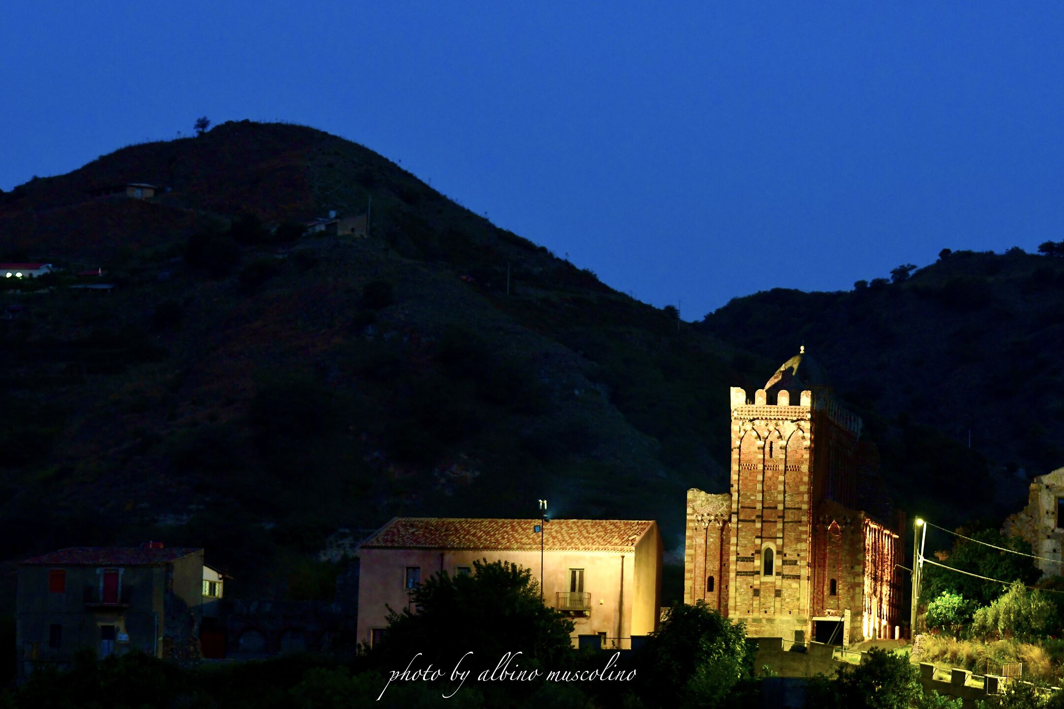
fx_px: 5526
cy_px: 315
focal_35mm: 187
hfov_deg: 11.0
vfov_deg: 7.3
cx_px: 572
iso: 2000
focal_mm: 112
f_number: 4
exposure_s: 1/2
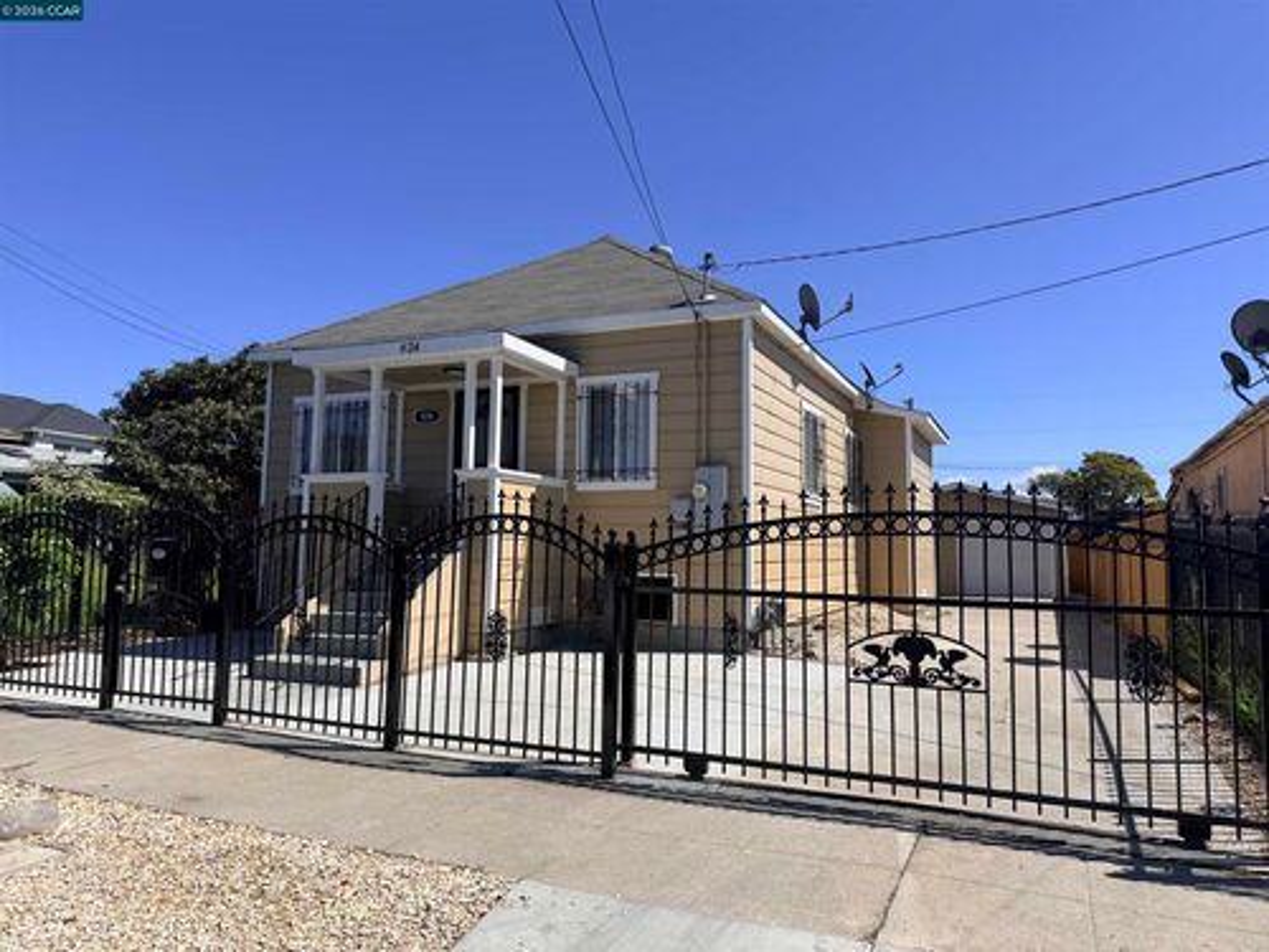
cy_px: 476
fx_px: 880
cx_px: 634
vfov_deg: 56.8
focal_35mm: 24
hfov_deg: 71.6
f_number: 1.78
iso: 80
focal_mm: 6.76
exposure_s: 1/6173
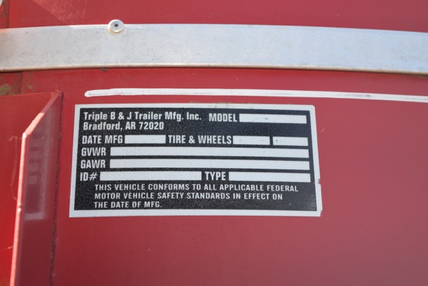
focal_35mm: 82
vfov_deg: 16.6
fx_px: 981
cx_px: 214
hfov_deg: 24.6
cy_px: 143
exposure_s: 1/100
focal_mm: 55
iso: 100
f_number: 5.6
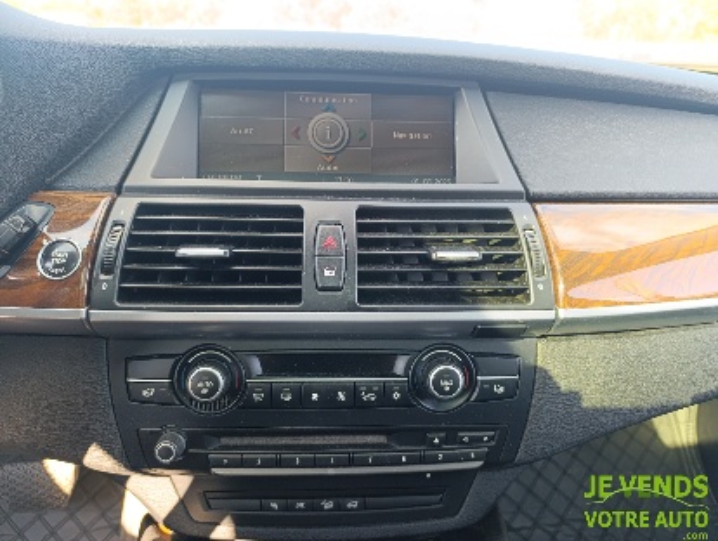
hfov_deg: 73.8
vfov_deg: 59.0
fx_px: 478
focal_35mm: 23
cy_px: 270
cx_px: 359
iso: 320
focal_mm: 6.14
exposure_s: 1/100
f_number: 1.6
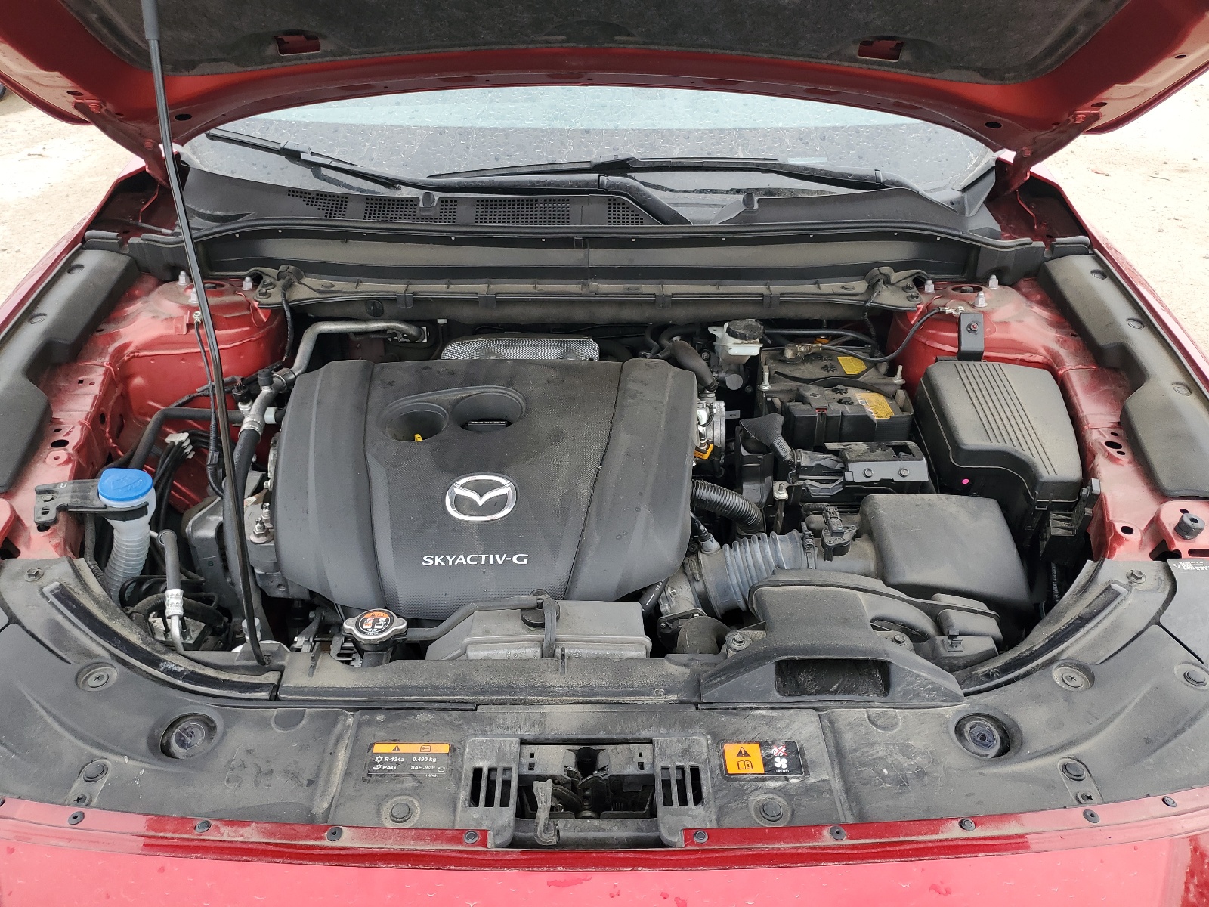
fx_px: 908
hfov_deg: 67.3
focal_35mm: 26
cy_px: 454
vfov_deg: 53.1
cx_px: 604
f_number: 1.5
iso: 50
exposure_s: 1/175
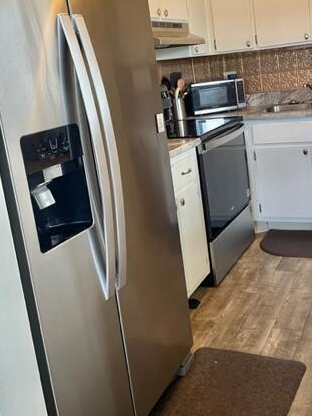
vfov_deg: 46.2
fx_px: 481
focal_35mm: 40
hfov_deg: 35.3
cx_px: 225
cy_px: 145
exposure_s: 1/60
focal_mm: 4.2
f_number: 1.6
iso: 100
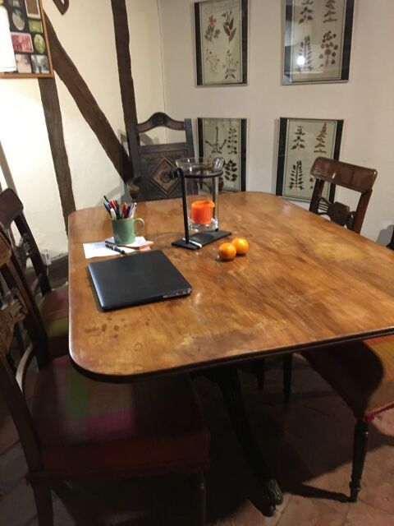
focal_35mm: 29
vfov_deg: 61.7
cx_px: 197
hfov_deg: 48.2
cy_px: 263
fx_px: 440
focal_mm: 4.15
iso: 200
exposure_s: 1/17
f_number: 2.2
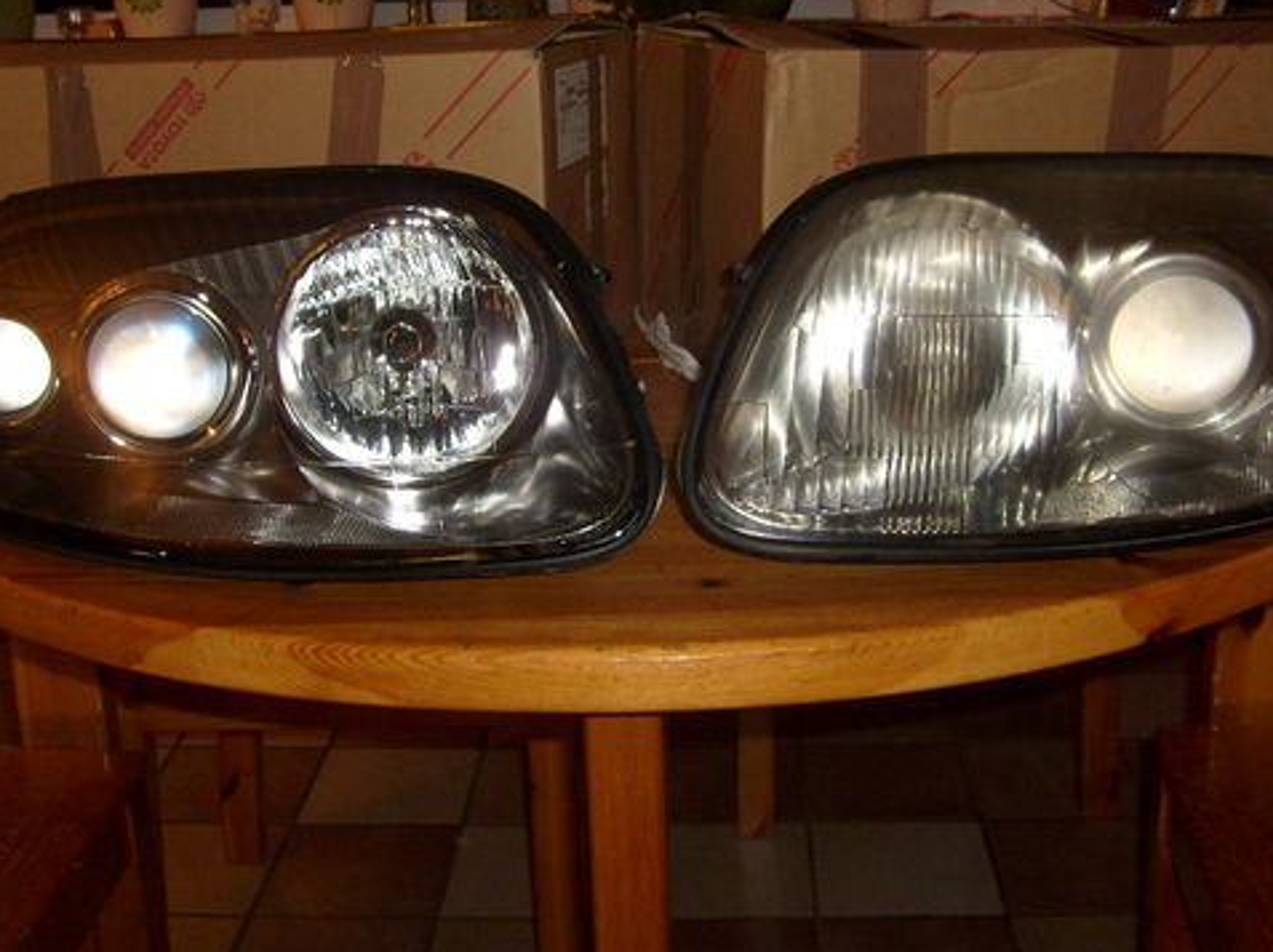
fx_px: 1727
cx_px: 659
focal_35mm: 47
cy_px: 368
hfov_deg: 40.5
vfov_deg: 30.7
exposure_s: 1/45
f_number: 2.8
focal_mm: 5.8
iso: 100
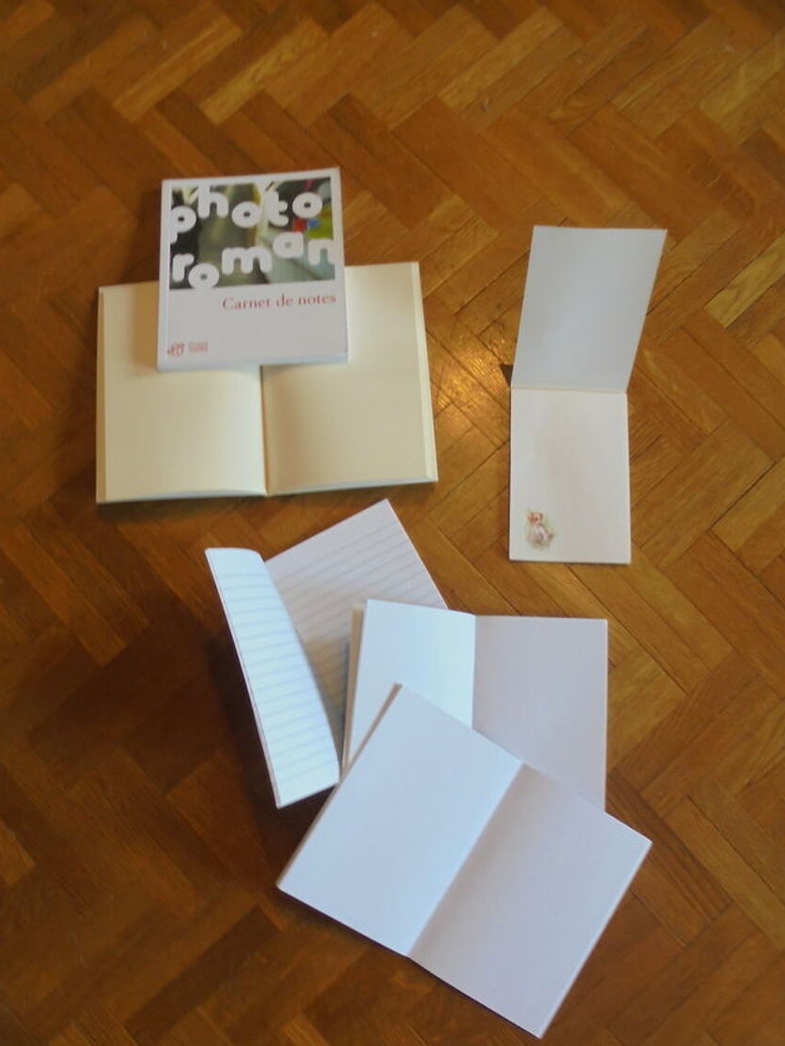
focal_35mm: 31
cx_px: 357
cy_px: 610
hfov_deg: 45.4
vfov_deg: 58.0
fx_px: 937
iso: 250
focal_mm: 4.6
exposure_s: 1/30
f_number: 3.5
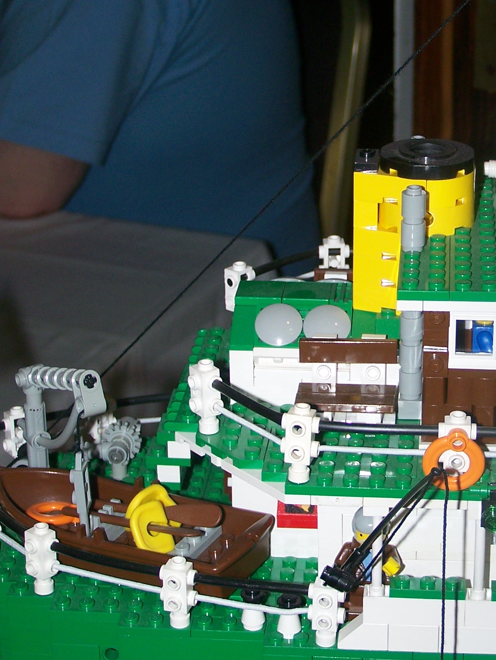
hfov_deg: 15.0
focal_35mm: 98
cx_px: 389
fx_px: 1870
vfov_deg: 20.0
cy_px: 221
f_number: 3.1
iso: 80
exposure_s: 1/80
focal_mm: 9.8
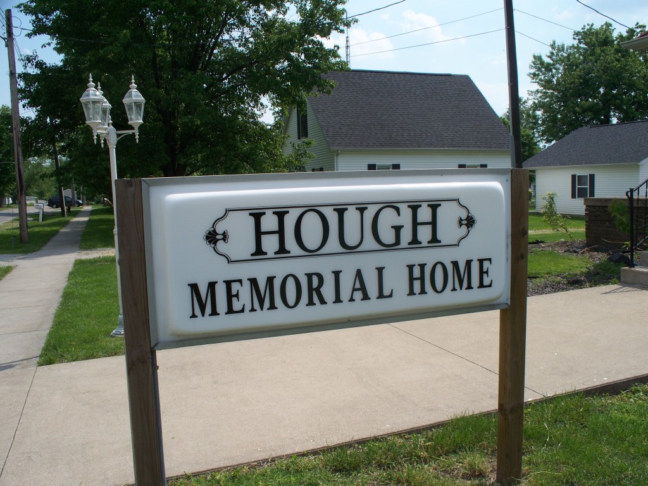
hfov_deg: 51.4
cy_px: 243
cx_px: 324
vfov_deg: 39.7
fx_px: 674
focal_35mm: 36
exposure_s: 1/500
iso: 64
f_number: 5
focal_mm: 7.54
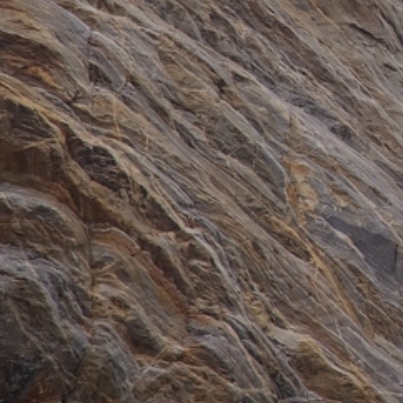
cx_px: 828
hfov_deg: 3.2
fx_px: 7099
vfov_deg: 3.2
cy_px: -50
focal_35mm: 539
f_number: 4
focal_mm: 120
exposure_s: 1/250
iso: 110
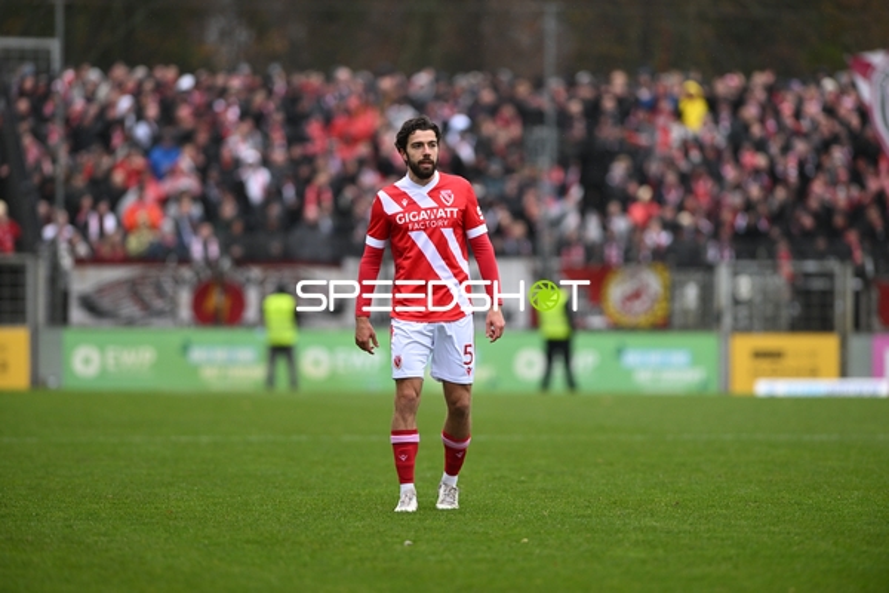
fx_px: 7408
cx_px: 444
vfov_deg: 4.6
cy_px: 296
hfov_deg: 6.9
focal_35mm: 300
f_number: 3.2
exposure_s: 1/2000
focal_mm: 300
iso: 1400
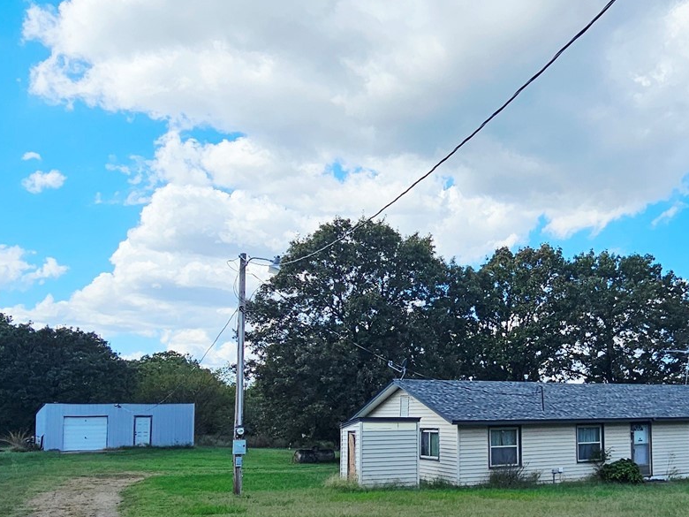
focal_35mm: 32
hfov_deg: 55.0
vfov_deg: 43.3
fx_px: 637
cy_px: 361
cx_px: 485
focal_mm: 2.2
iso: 50
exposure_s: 1/2500
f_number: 2.2
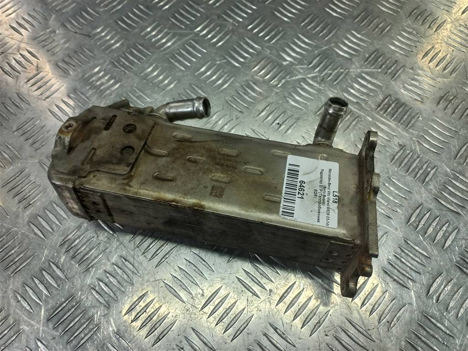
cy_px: 176
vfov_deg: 54.9
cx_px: 234
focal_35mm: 25
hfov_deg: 69.4
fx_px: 338
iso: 32
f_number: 1.8
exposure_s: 1/50
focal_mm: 4.6
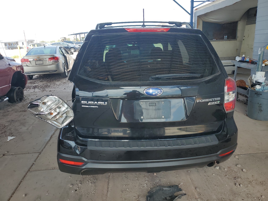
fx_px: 201
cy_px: 100
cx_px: 134
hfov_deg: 67.3
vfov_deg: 53.1
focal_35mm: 26
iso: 50
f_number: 1.5
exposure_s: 1/769
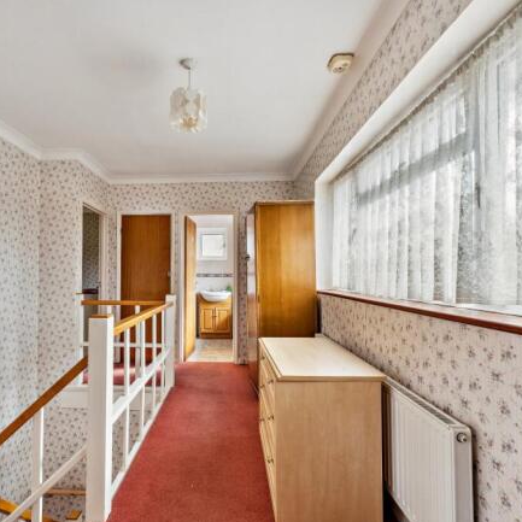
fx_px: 307
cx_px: 197
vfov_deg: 80.7
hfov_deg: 79.3
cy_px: 262
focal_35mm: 18
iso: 200
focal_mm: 14
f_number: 9
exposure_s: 1/8
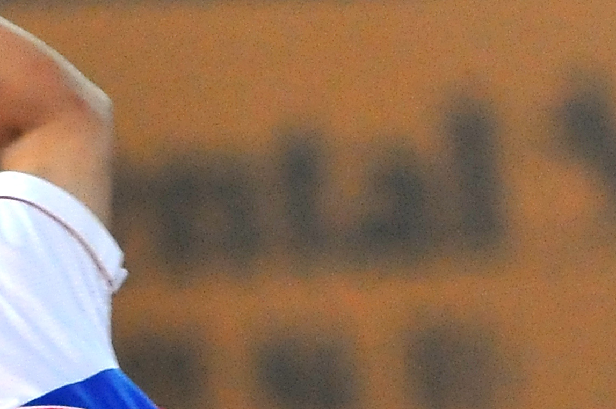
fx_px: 28748
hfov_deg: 1.2
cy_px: 524
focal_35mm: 1682
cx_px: 646
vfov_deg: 0.8
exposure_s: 1/640
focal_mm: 300
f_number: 2.8
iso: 1250
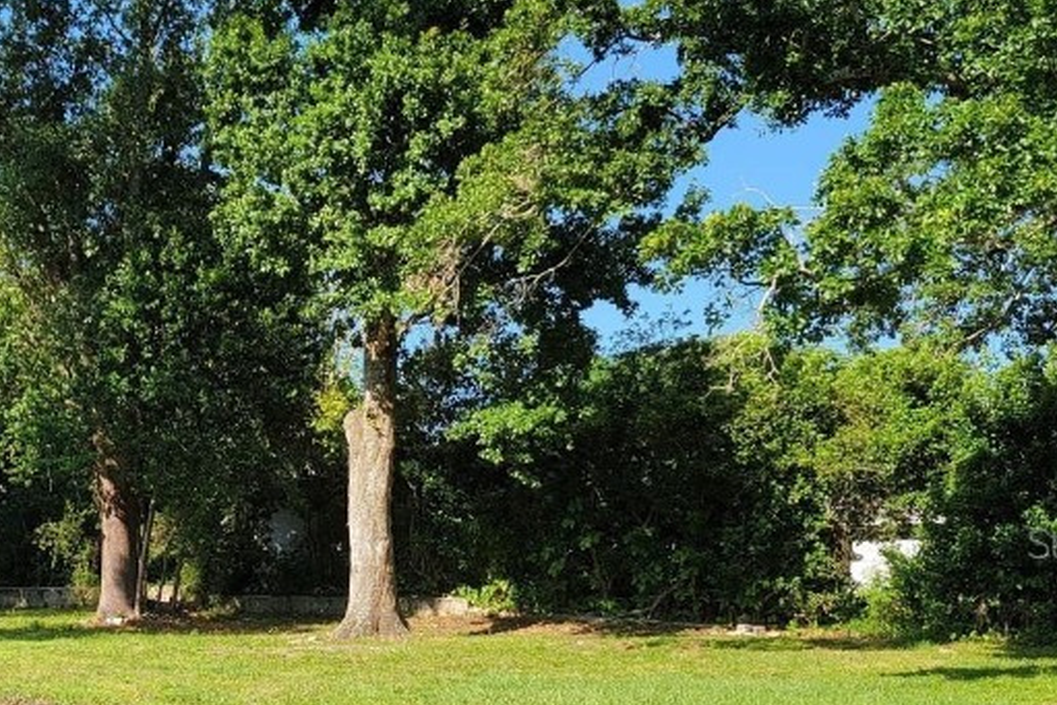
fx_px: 1468
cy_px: 542
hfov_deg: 37.7
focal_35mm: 50
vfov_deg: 26.6
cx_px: 163
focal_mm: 6.7
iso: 16
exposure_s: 1/476
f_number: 1.8
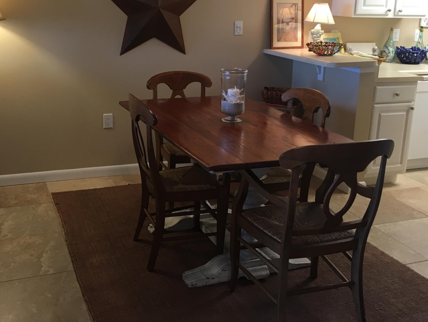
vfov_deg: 34.0
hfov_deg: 44.7
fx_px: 519
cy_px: 107
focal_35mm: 42
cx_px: 188
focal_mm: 4.15
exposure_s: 1/30
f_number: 2.2
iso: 64
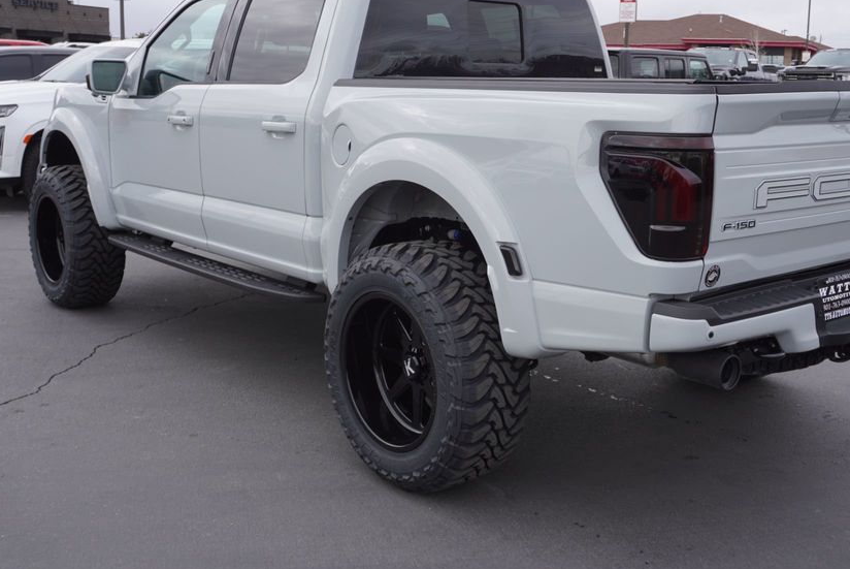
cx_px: 487
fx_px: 969
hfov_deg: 47.2
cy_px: 226
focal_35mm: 41
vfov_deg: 32.6
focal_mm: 22
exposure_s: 1/125
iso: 100
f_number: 5.6
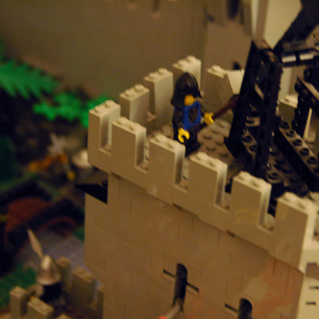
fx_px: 903
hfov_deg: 20.0
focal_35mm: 87
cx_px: 171
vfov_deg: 20.0
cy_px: 160
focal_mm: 45
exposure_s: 1/8
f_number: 4.5
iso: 1600
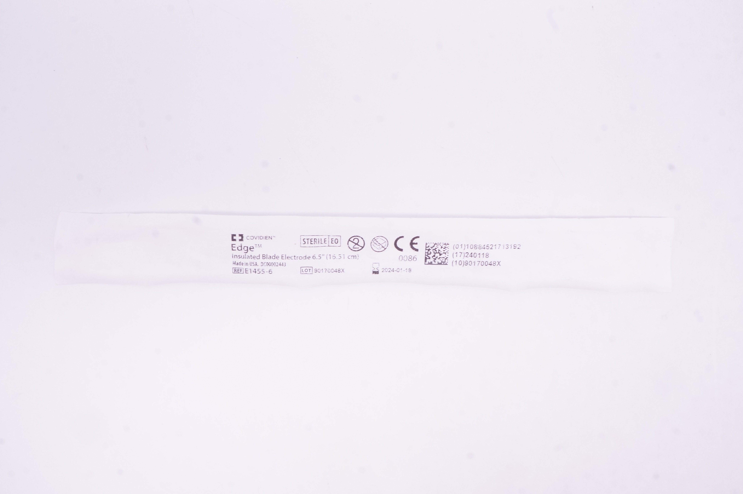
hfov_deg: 57.3
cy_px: 247
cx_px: 372
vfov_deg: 39.9
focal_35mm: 33
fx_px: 680
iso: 800
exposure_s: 1/15
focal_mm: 22
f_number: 16
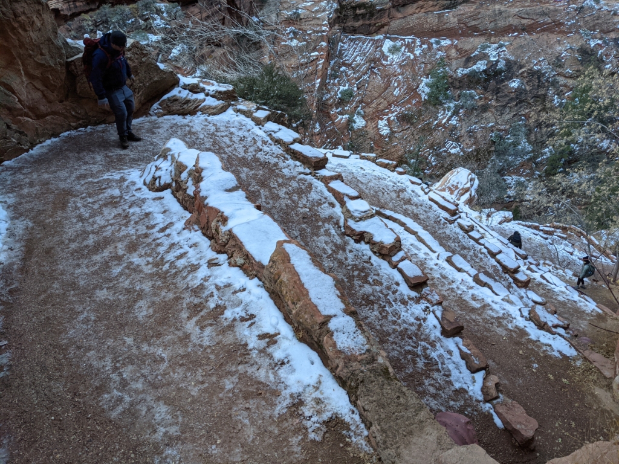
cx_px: 310
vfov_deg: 51.4
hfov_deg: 65.3
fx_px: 483
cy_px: 232
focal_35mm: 27
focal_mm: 4.38
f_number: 1.73
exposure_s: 1/144
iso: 61
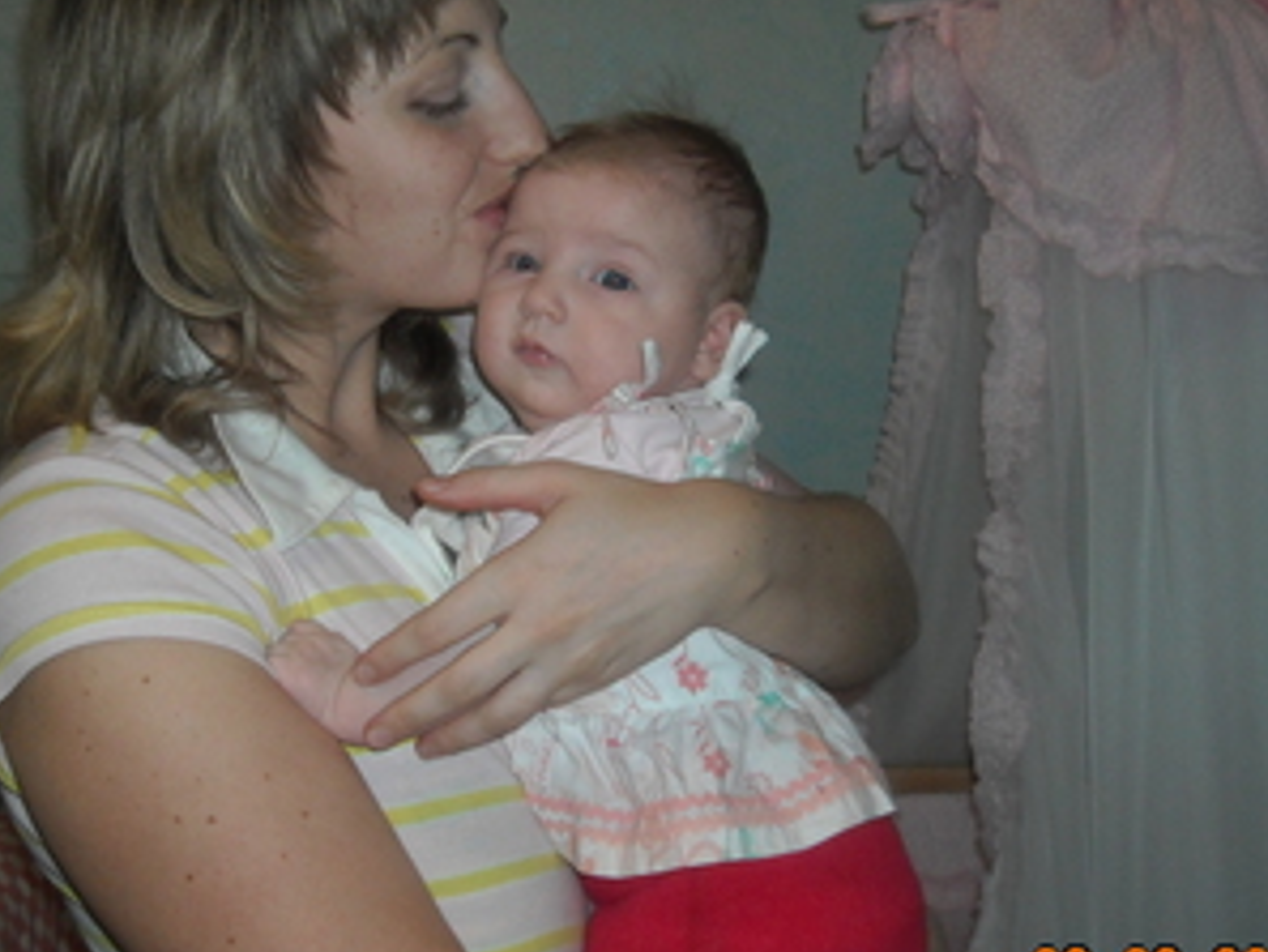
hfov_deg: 35.9
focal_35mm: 53
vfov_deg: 27.5
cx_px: 453
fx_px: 1942
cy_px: 401
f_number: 2.8
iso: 200
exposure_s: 1/60
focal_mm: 5.7
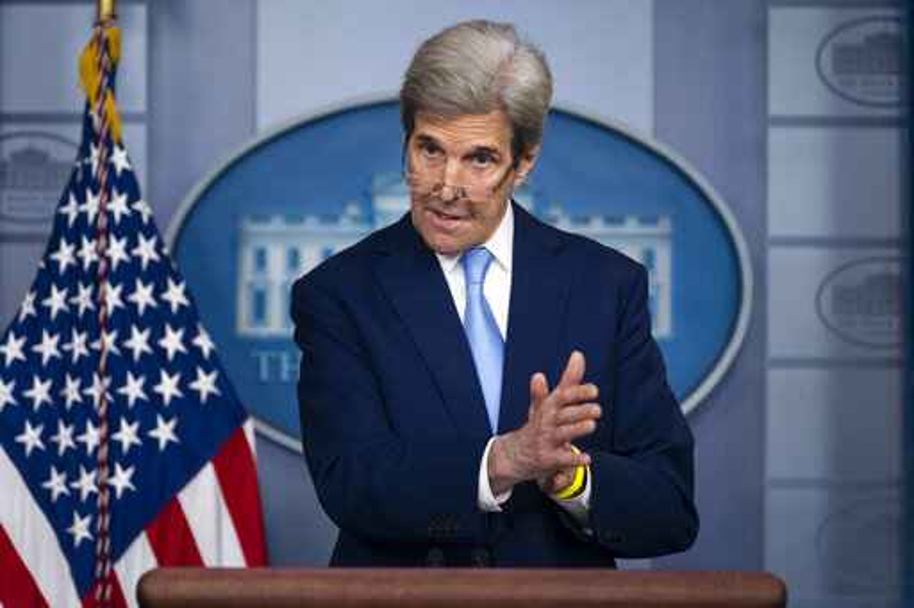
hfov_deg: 8.1
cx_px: 457
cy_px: 304
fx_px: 6472
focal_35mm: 255
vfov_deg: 5.4
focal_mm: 255
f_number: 4
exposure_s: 1/400
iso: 1250
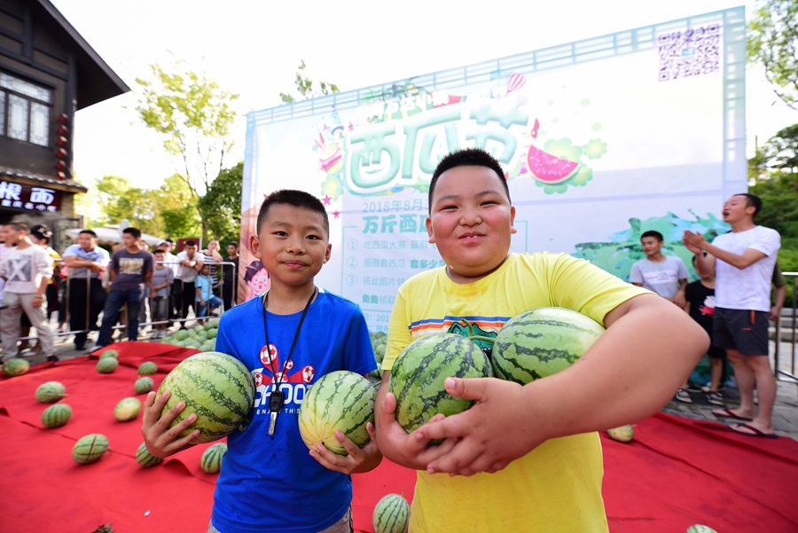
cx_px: 399
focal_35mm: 14
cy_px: 266
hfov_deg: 104.2
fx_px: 310
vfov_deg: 81.3
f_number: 3.5
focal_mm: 14
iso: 100
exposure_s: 1/160
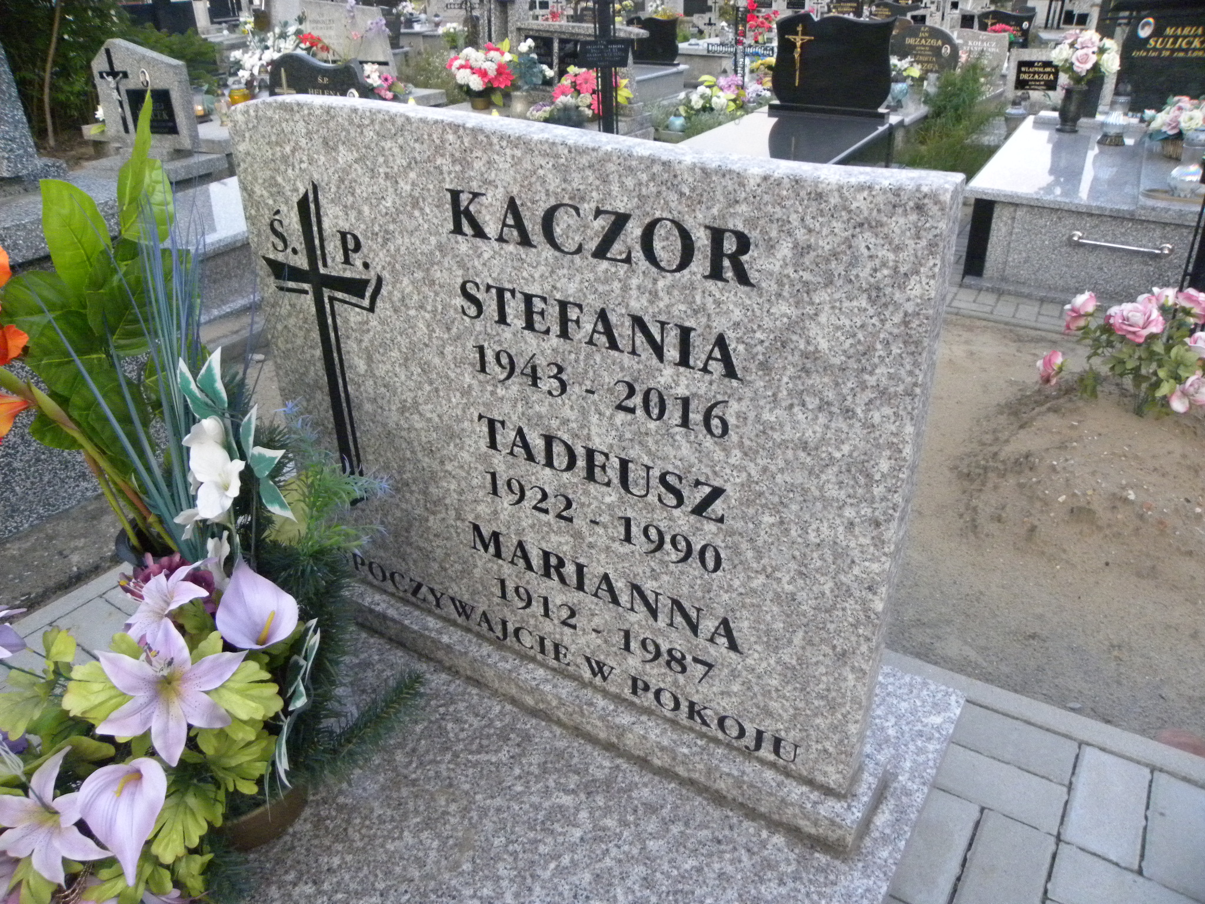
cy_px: 452
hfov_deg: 67.3
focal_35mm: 26
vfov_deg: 53.1
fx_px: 905
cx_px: 602
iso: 400
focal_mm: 4.6
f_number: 2.8
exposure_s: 1/60.7
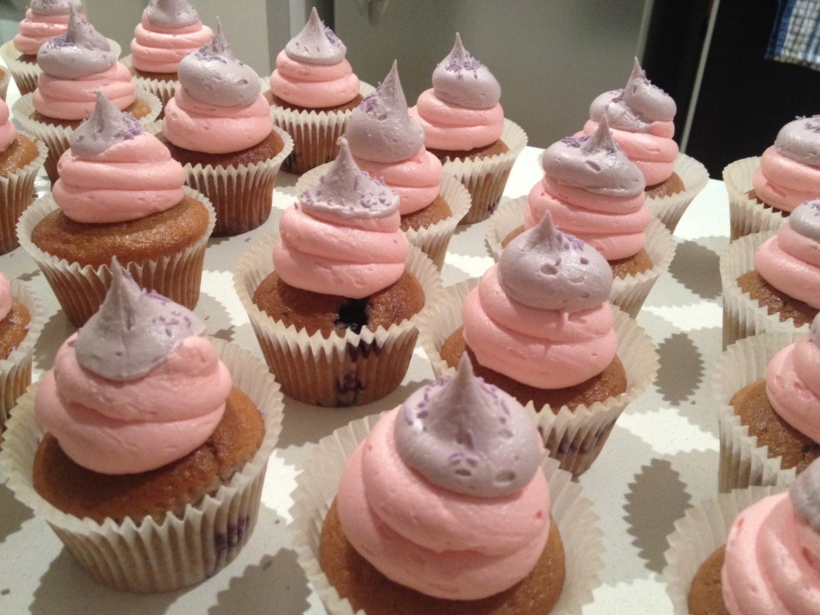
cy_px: 314
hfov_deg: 51.4
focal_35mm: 36
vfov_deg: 39.7
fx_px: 853
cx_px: 408
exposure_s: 1/20
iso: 320
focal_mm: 4.28
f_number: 2.4
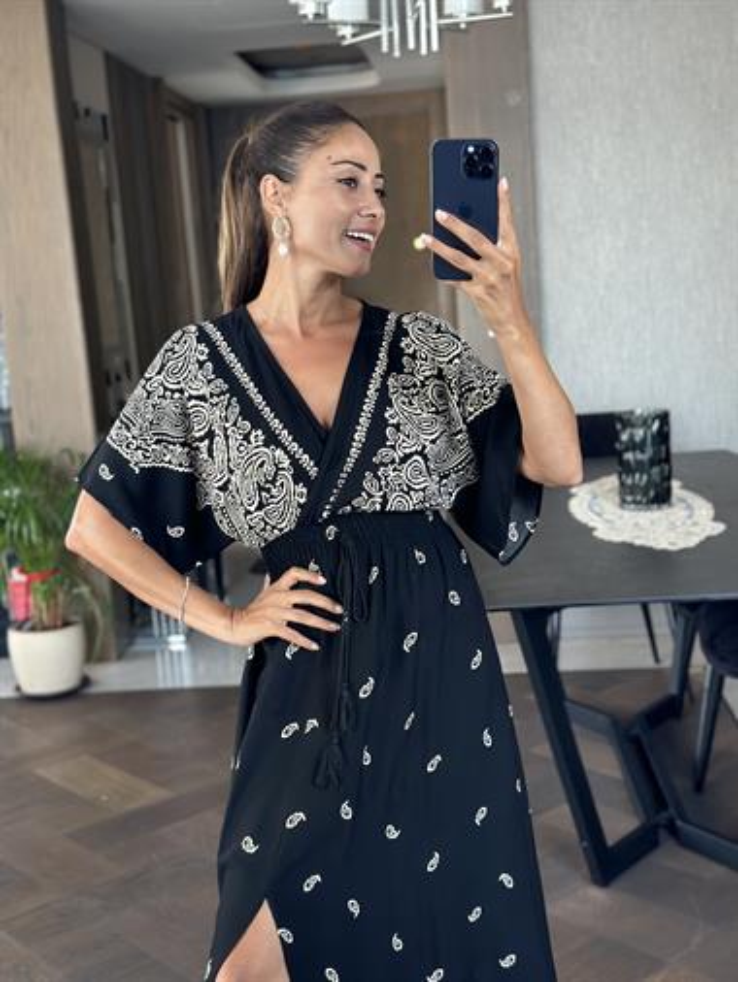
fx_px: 1363
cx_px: 369
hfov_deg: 30.3
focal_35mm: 48
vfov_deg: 39.6
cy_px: 491
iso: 160
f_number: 1.78
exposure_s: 1/60
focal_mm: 6.86
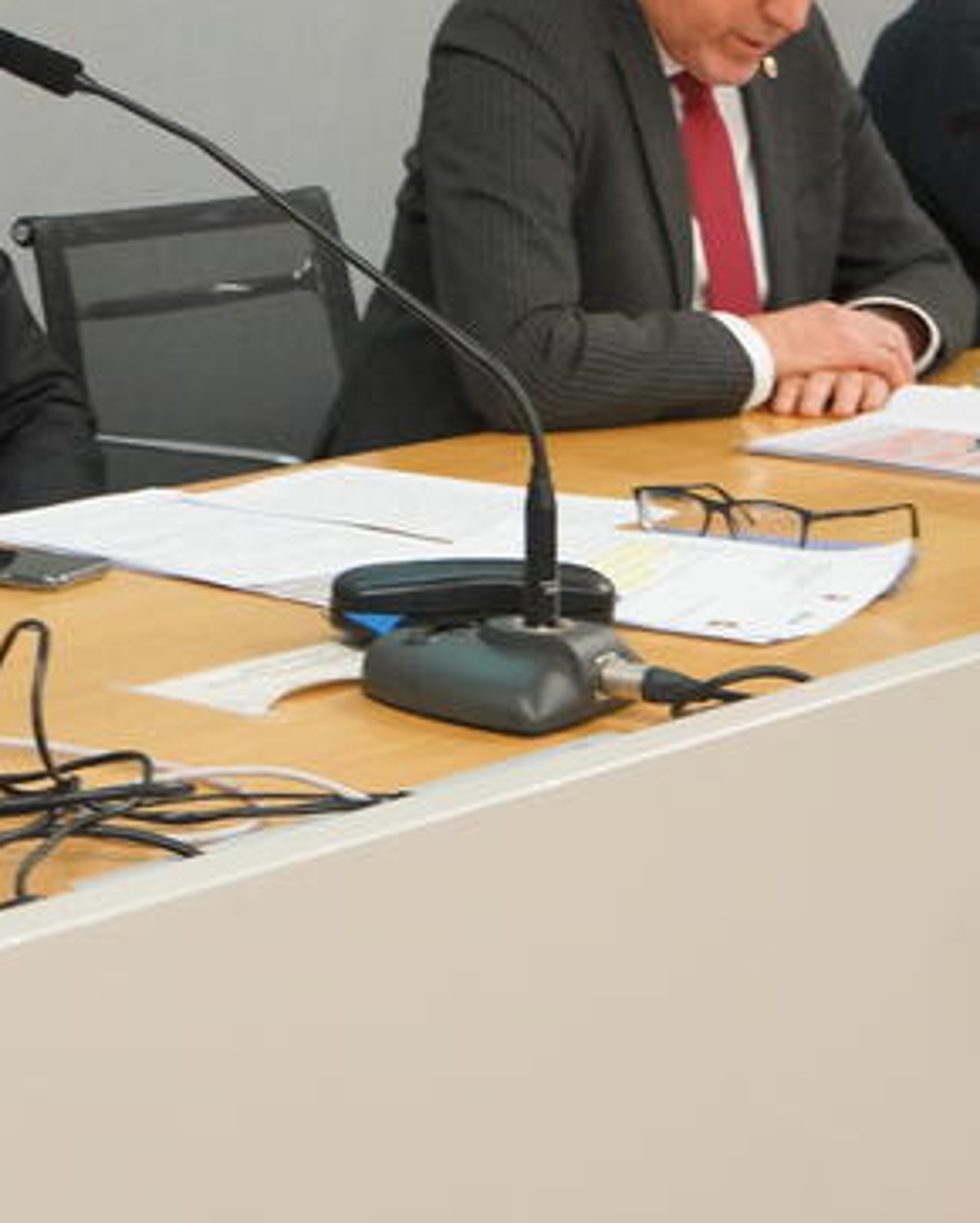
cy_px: 179
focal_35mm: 100
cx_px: 267
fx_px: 3622
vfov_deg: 18.9
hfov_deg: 15.4
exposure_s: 1/30
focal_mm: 22
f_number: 4
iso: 1600
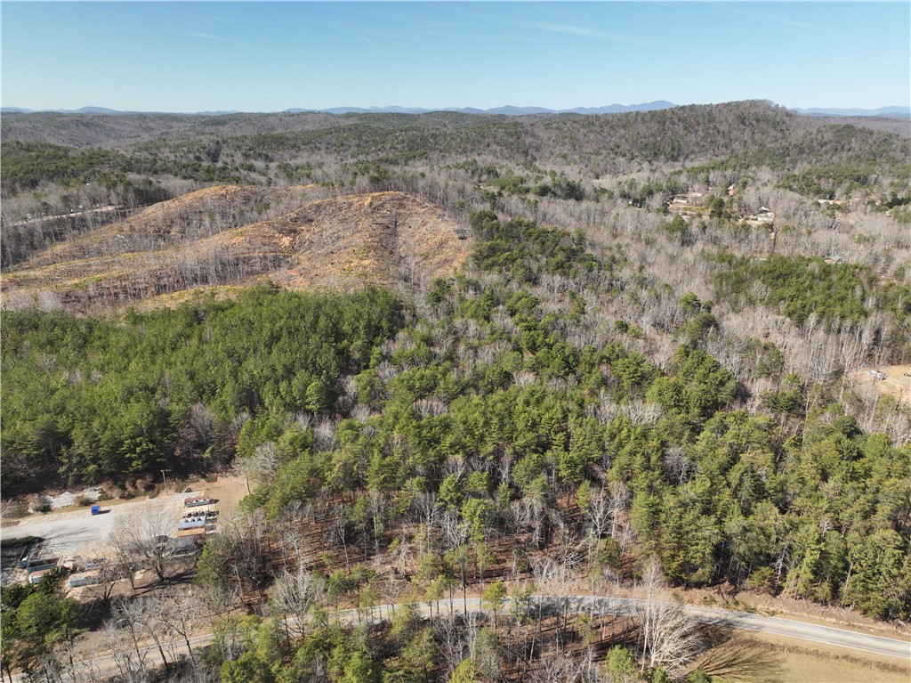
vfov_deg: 56.8
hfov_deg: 71.6
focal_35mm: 24
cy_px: 342
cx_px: 456
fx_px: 631
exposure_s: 1/200
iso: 150
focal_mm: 12.29
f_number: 2.8
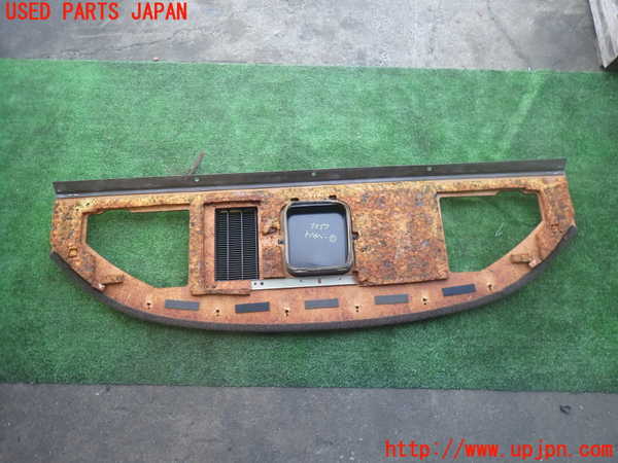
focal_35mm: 25
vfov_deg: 54.9
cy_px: 232
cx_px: 309
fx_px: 446
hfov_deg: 69.4
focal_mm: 4.5
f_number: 2
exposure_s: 1/100
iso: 200
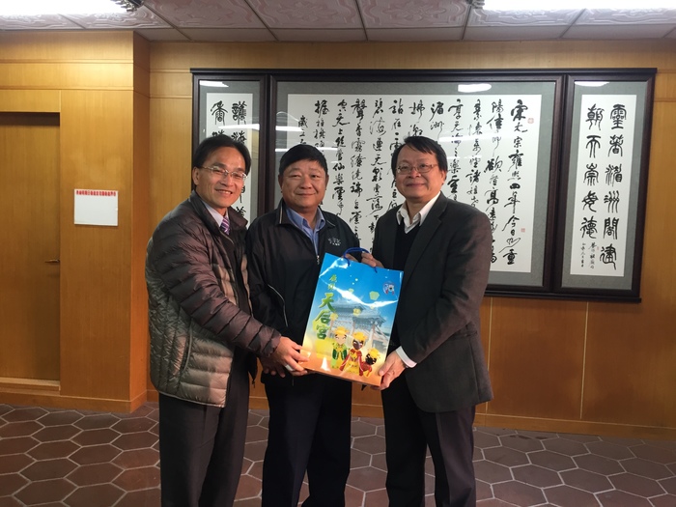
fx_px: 566
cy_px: 254
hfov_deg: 61.7
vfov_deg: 48.2
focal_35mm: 29
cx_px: 338
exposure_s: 1/30
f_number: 2.2
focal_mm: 4.15
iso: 80
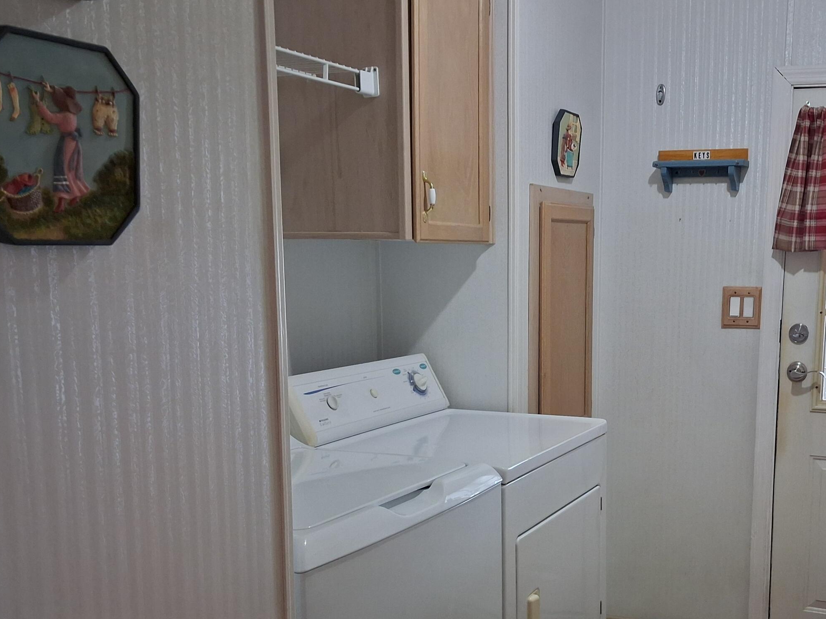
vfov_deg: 34.7
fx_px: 978
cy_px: 435
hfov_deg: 44.7
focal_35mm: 41
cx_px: 590
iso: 250
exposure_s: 1/50
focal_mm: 4
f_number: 1.8
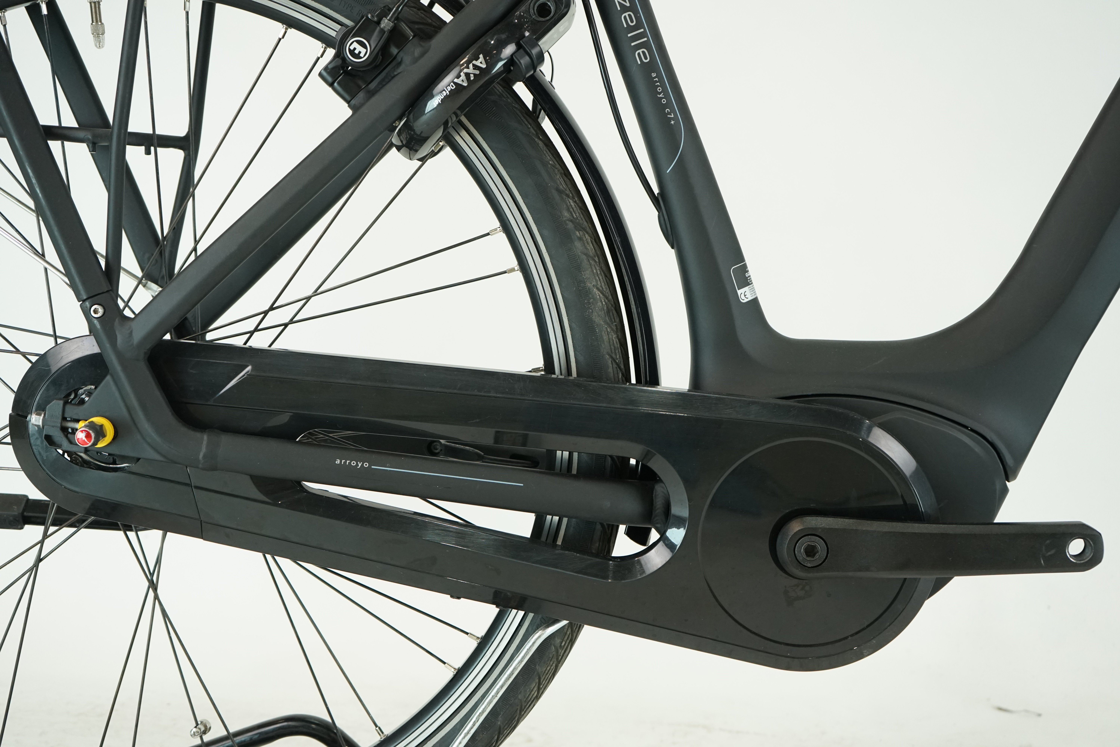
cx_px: 560
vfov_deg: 29.9
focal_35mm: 45
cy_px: 374
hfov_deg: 43.6
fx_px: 1400
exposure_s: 1/200
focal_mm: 45
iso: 1600
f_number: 5.6
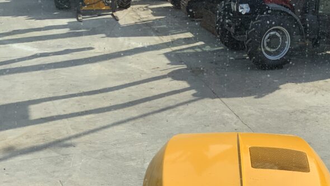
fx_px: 481
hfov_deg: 36.9
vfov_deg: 20.8
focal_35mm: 55
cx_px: 251
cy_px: 204
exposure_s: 1/1675
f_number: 1.8
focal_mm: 3
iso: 16
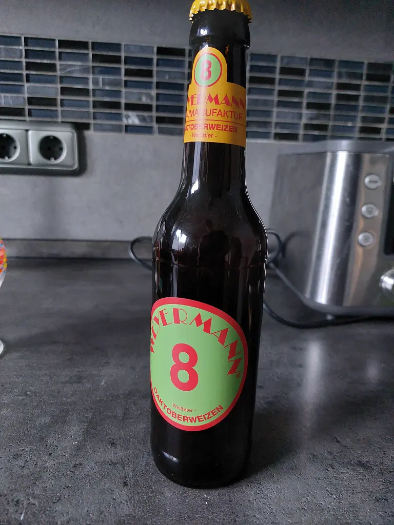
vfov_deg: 71.6
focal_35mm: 24
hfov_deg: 56.8
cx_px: 197
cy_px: 262
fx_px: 364
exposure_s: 1/50
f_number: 1.8
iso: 320
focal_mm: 5.23
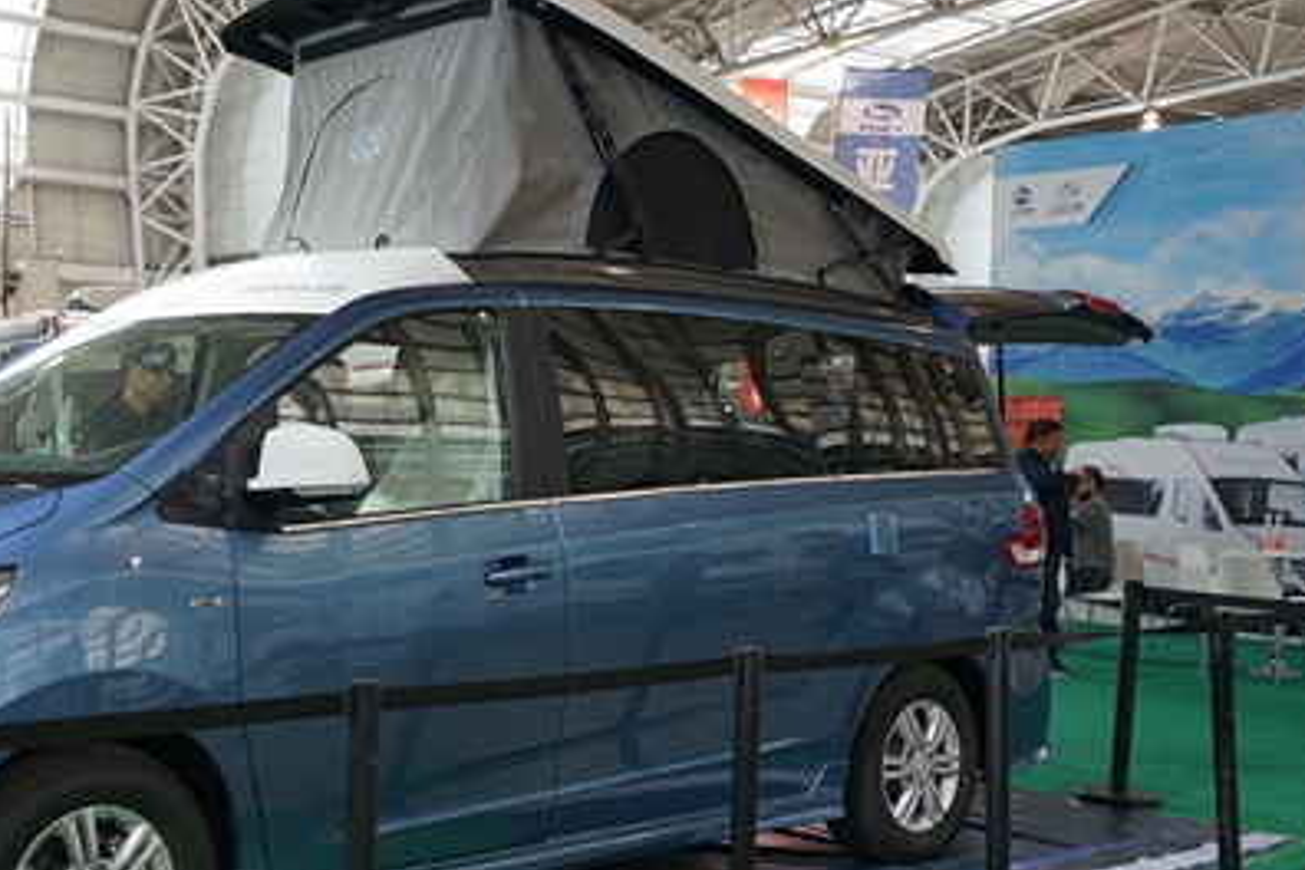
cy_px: 448
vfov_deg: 27.0
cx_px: 339
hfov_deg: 38.7
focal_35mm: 50
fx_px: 1812
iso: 200
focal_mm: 33
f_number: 4
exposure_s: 1/60
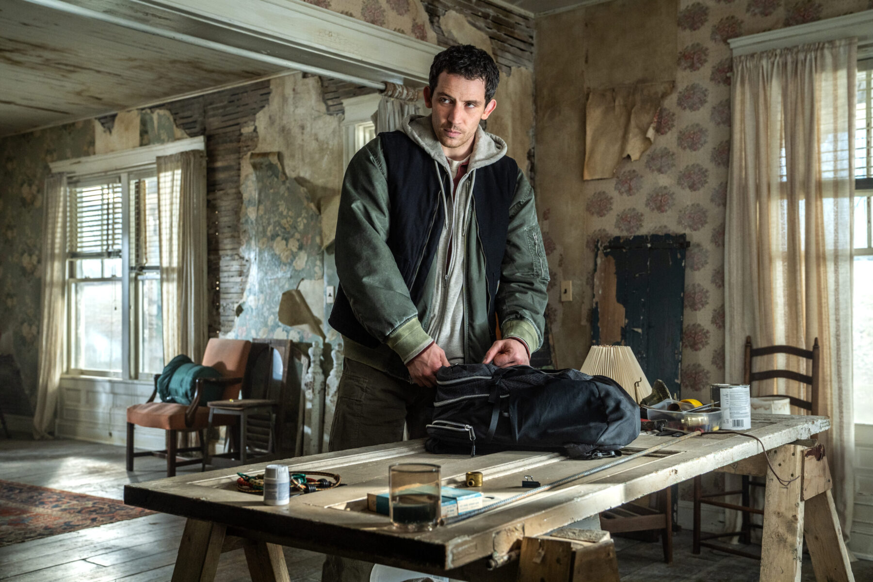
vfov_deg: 34.2
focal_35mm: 39
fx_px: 946
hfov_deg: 49.6
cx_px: 436
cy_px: 291
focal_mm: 39
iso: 1000
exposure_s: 1/400
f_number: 4.5
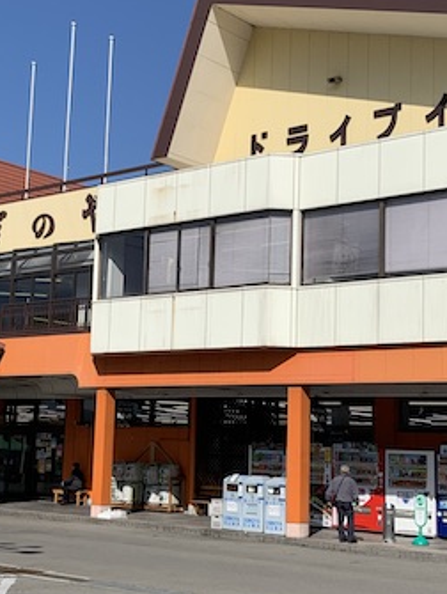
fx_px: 1065
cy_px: 303
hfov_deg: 23.6
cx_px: 144
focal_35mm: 62
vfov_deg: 31.2
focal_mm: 4.25
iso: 25
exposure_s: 1/3521
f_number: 1.8
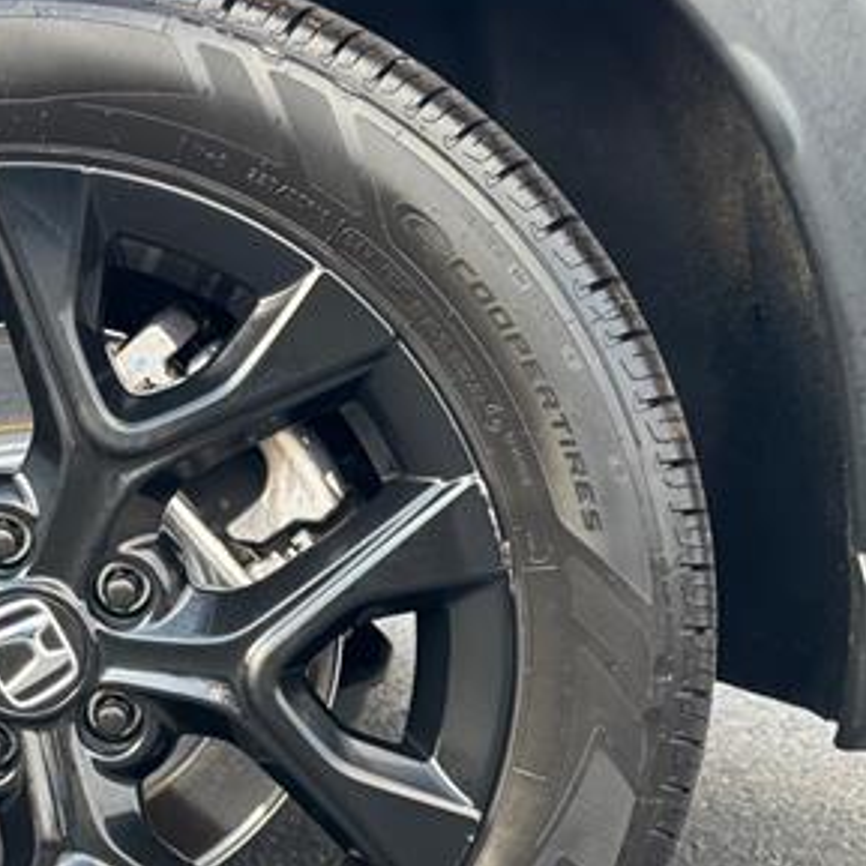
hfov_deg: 18.3
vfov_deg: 18.4
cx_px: 129
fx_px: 2661
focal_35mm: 94
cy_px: 632
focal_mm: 6.76
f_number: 1.78
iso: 80
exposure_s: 1/172
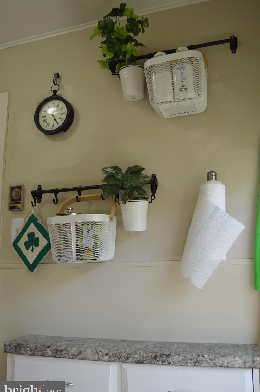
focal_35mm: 31
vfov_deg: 60.3
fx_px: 336
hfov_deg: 42.2
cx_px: 134
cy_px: 200
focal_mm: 20
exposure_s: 1/80
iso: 400
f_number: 4.5
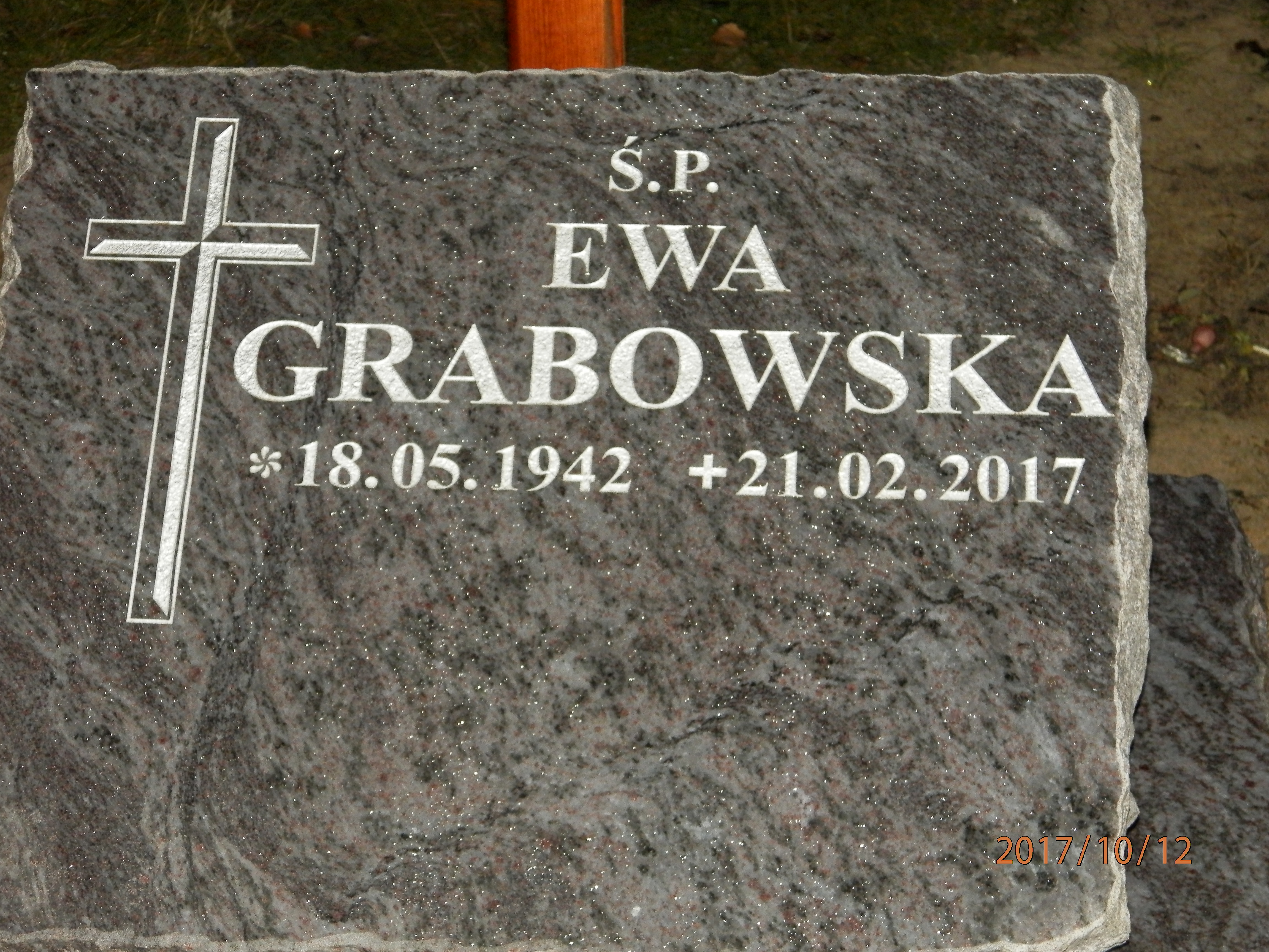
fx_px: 3006
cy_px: 476
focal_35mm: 82
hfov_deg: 23.8
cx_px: 634
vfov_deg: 18.0
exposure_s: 1/160
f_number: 4.2
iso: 320
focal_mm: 14.6
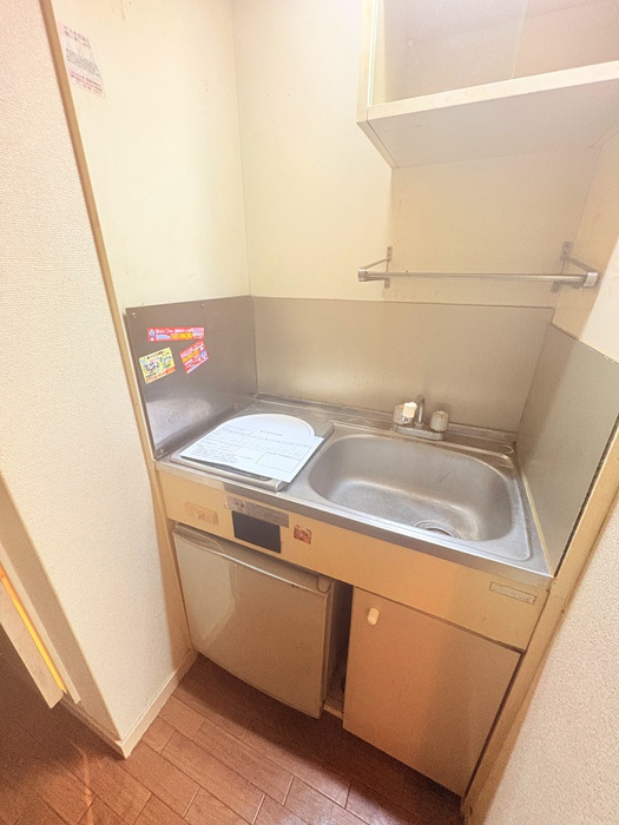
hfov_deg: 85.7
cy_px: 412
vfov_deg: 102.1
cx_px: 310
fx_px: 334
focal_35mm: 14
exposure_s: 1/50
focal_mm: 2.22
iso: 500
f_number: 2.2
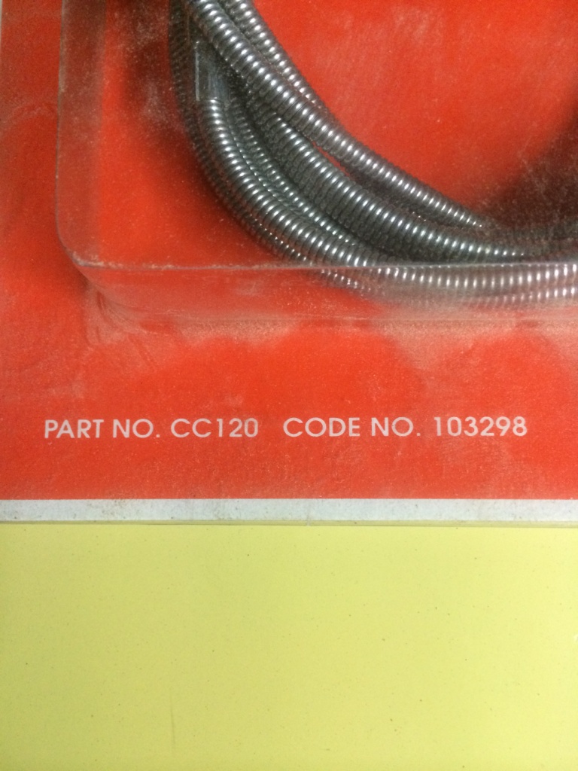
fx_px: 668
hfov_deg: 46.8
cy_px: 386
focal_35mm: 30
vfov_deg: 60.0
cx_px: 289
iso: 320
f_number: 2.2
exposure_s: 1/20
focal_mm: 4.12
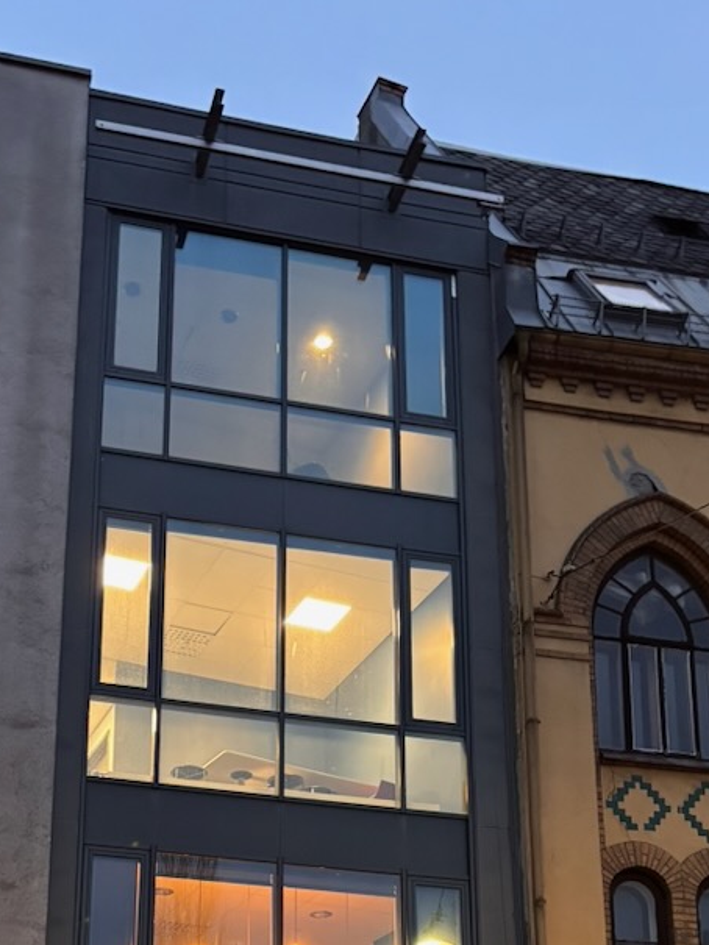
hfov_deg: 26.3
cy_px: 936
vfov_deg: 32.3
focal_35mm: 55
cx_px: 189
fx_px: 1501
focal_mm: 5.96
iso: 500
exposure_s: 1/33
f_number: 1.6
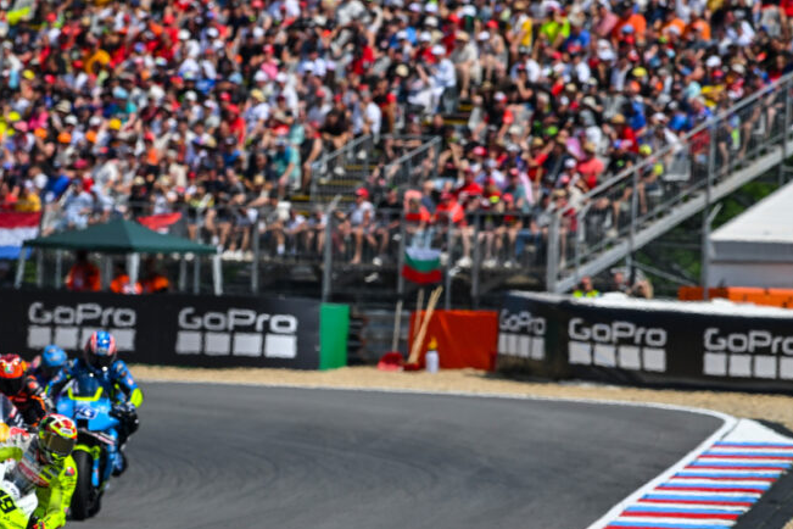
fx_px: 13854
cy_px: 348
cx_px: 178
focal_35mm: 629
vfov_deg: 2.2
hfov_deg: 3.3
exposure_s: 1/1000
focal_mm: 400
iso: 160
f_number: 8
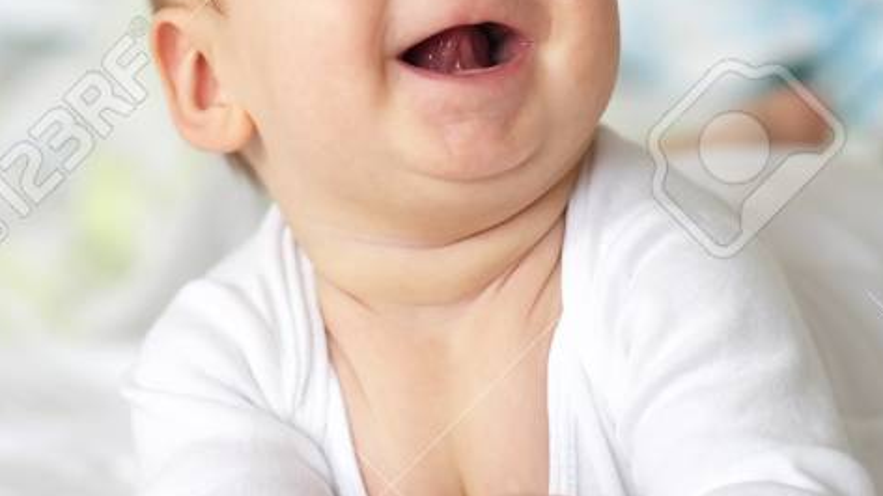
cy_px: 82
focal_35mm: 242
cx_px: 388
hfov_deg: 8.9
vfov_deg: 5.0
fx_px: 5666
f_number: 1.4
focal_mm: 56
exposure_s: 1/220
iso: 200
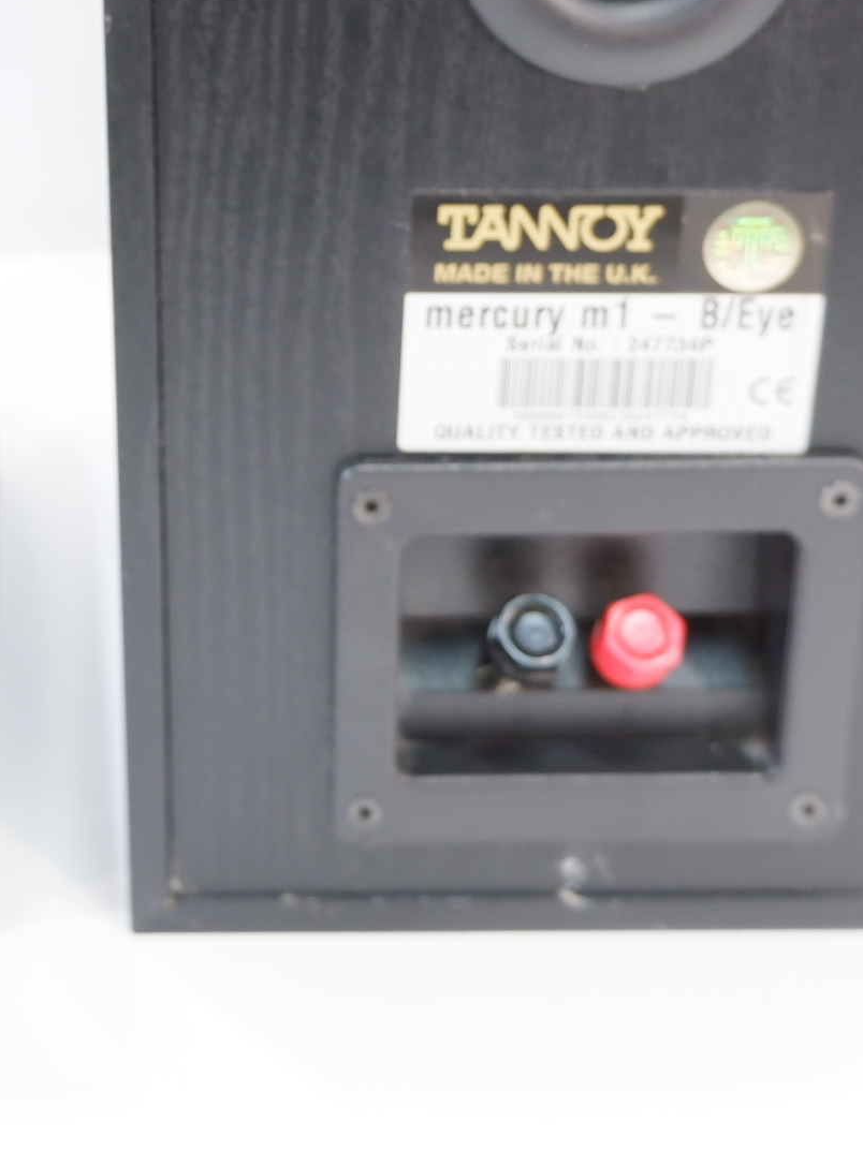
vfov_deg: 30.2
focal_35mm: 62
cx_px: 49
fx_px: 2061
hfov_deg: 22.9
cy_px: 181
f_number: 3.5
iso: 400
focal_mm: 15
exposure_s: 1/38
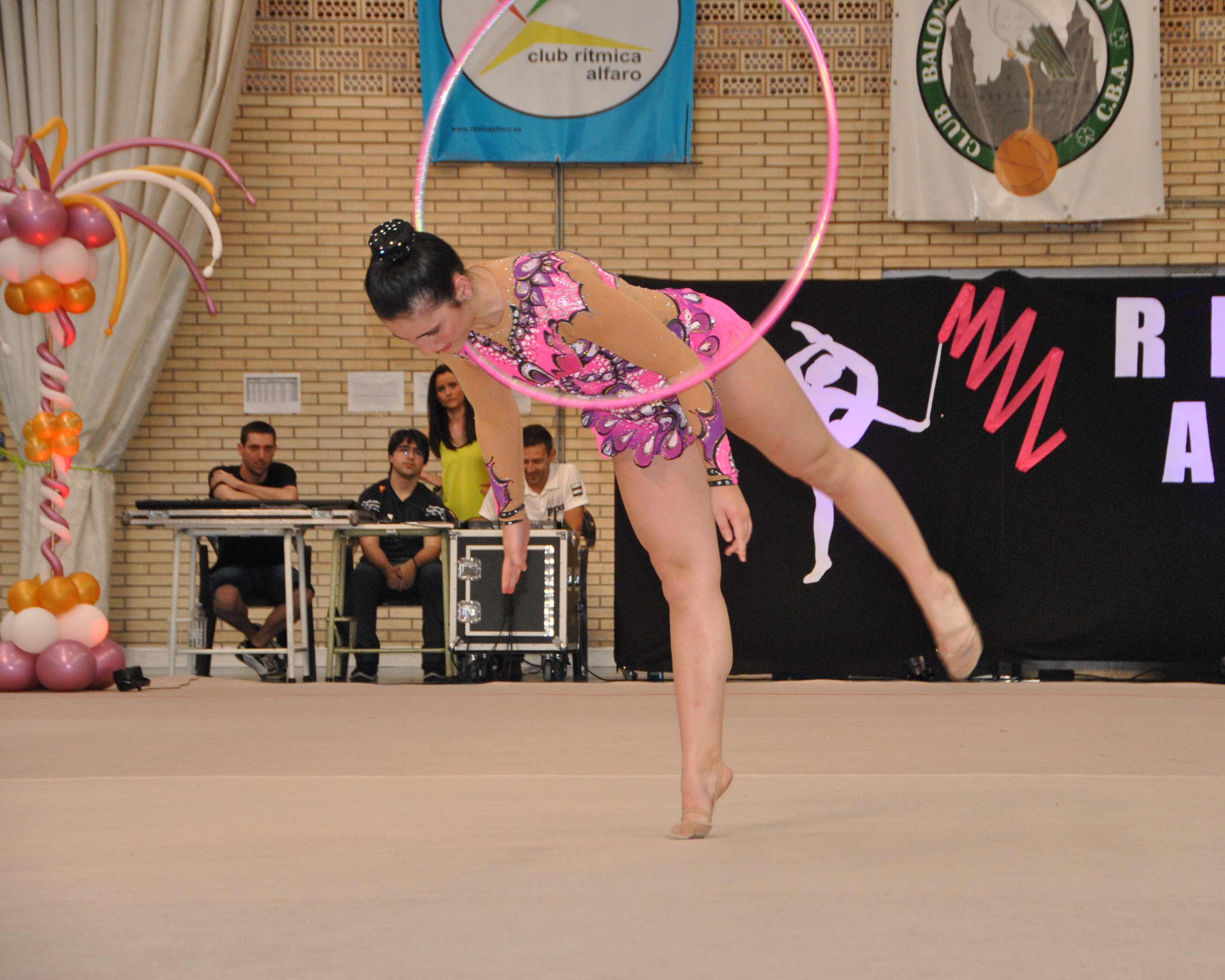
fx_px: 4588
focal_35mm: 127
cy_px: 489
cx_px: 717
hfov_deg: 15.2
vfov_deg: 12.2
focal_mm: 75
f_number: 6.3
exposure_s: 1/200
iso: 800
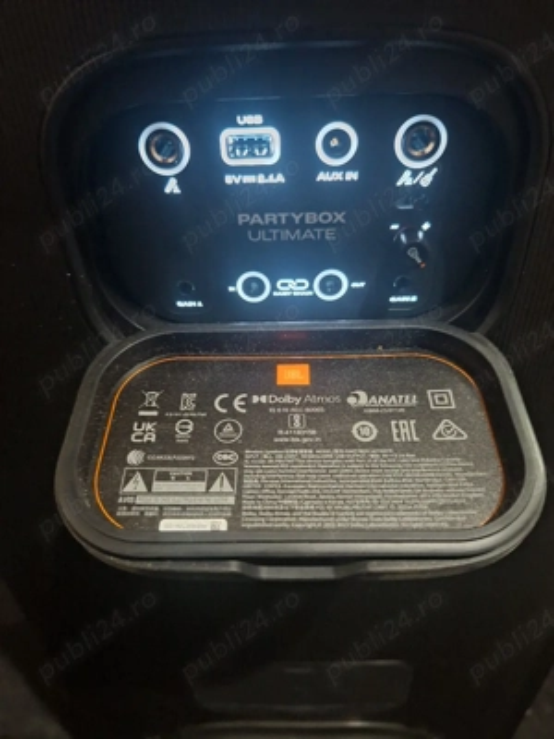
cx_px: 277
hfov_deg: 58.9
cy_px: 370
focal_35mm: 23
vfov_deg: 73.9
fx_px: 491
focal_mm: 5.54
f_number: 1.8
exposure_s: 1/14
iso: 1250
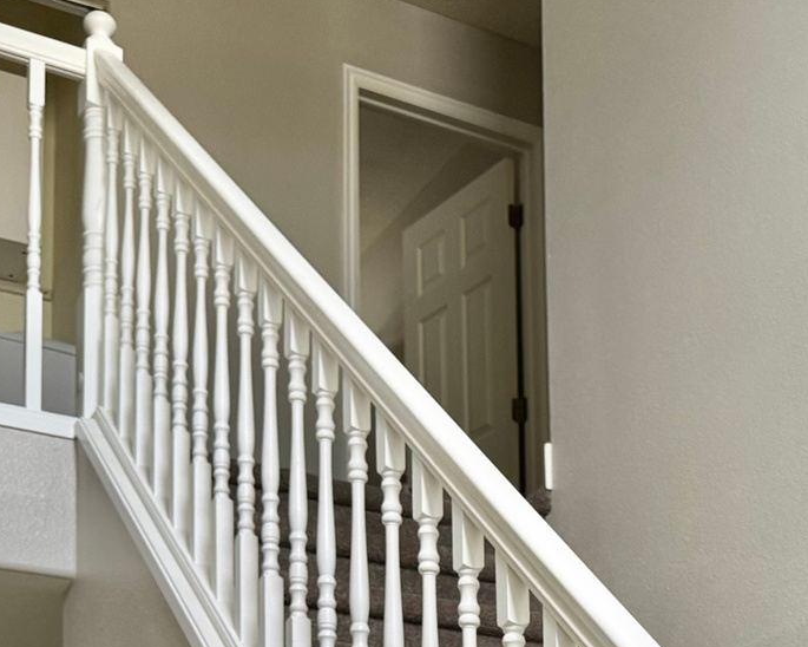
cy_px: 900
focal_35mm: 70
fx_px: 1674
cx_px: 631
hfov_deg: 26.7
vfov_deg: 19.7
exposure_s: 1/60
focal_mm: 6.76
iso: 160
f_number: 1.78
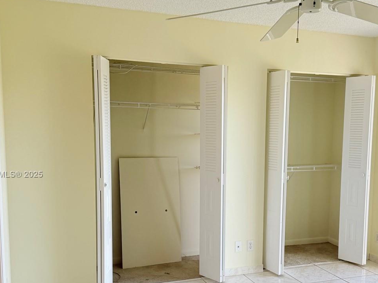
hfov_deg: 46.5
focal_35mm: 40
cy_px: 175
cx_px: 232
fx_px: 437
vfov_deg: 35.8
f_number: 1.78
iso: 100
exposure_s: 1/228
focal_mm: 6.76
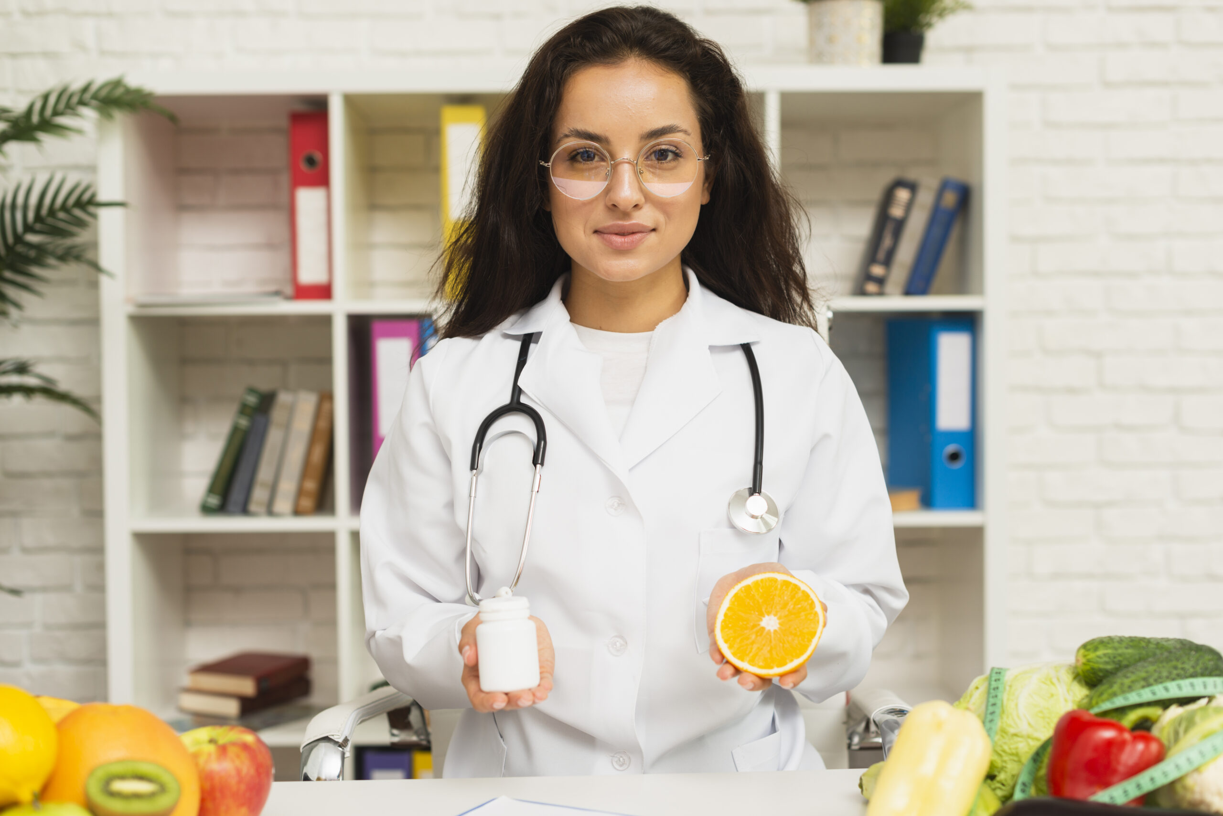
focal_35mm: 50
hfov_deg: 39.6
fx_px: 1699
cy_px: 408
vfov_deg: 27.0
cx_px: 612
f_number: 3.2
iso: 125
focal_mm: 50
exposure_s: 1/160
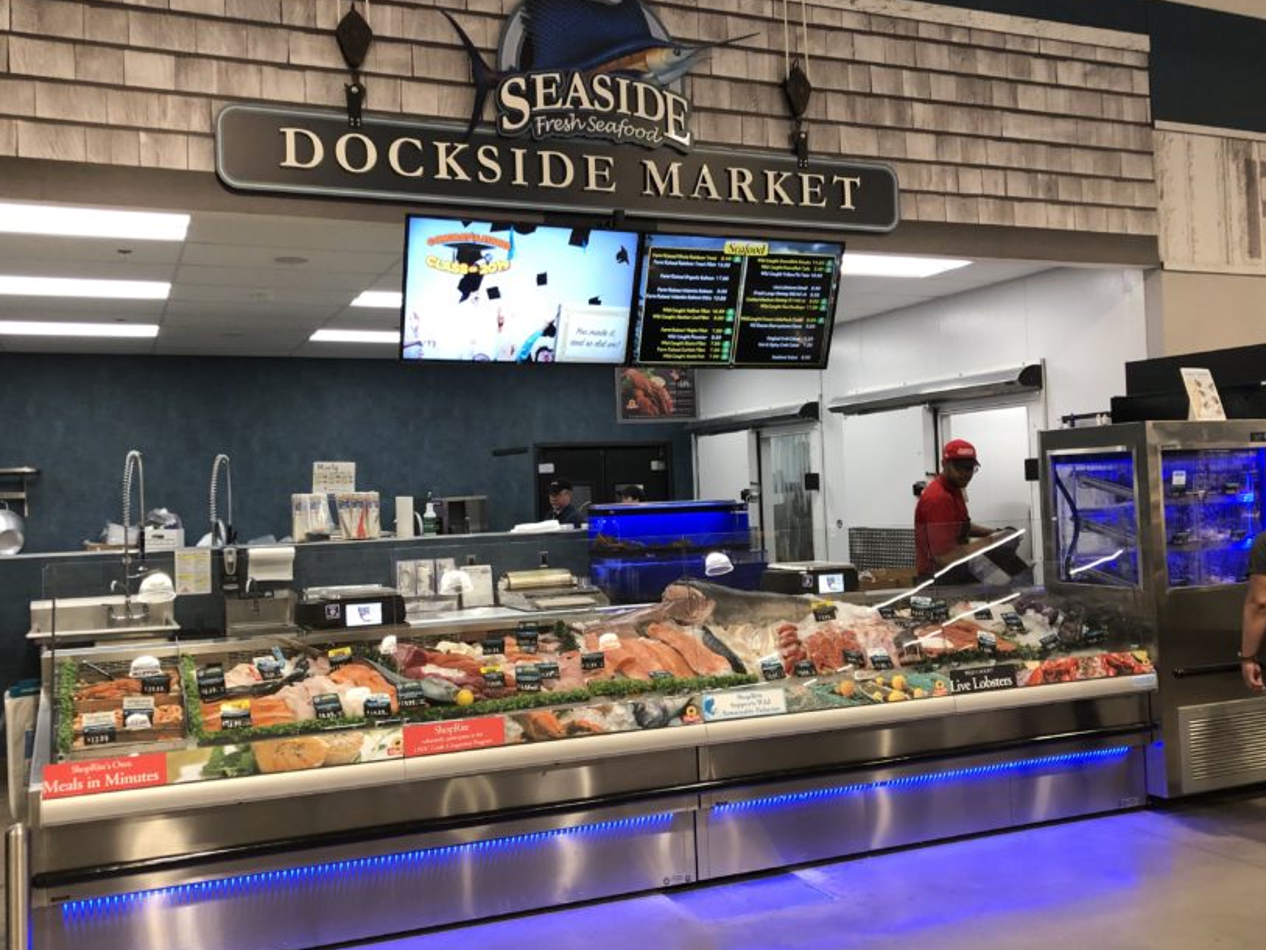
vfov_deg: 45.4
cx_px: 576
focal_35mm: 31
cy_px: 459
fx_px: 1134
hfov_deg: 58.3
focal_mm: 3.99
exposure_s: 1/30
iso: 40
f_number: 1.8
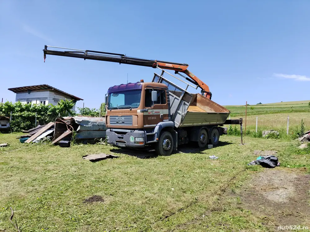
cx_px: 155
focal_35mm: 24
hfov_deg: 71.6
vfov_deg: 56.8
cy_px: 116
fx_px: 215
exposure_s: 1/1628
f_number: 1.88
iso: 100
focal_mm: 5.59
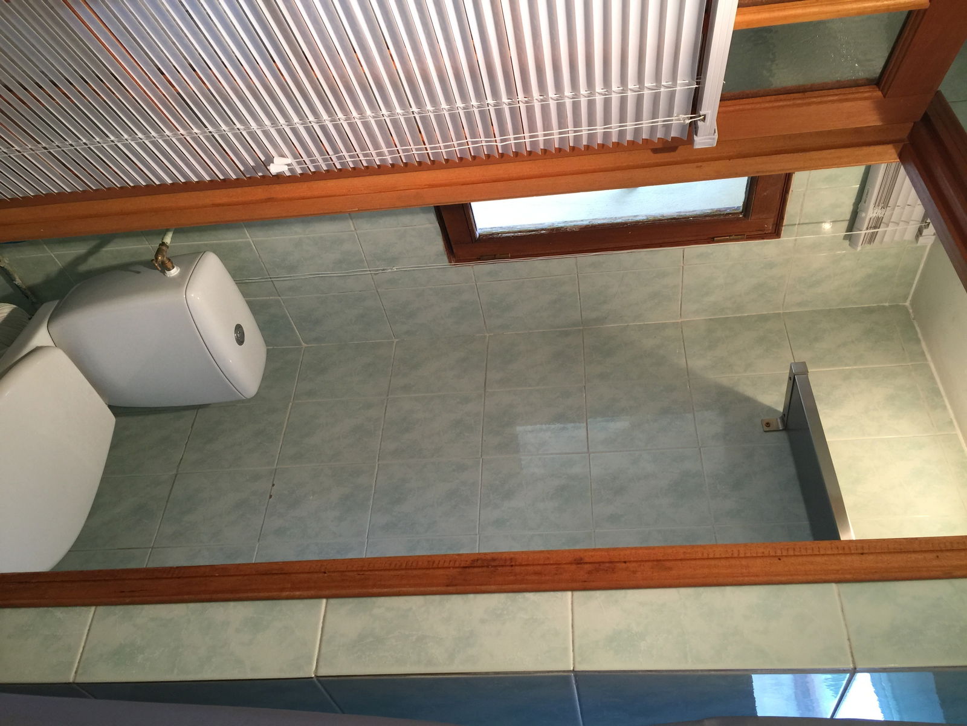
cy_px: 363
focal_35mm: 29
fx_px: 810
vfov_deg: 48.2
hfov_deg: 61.7
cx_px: 484
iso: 40
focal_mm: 4.15
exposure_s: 1/17
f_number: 2.2
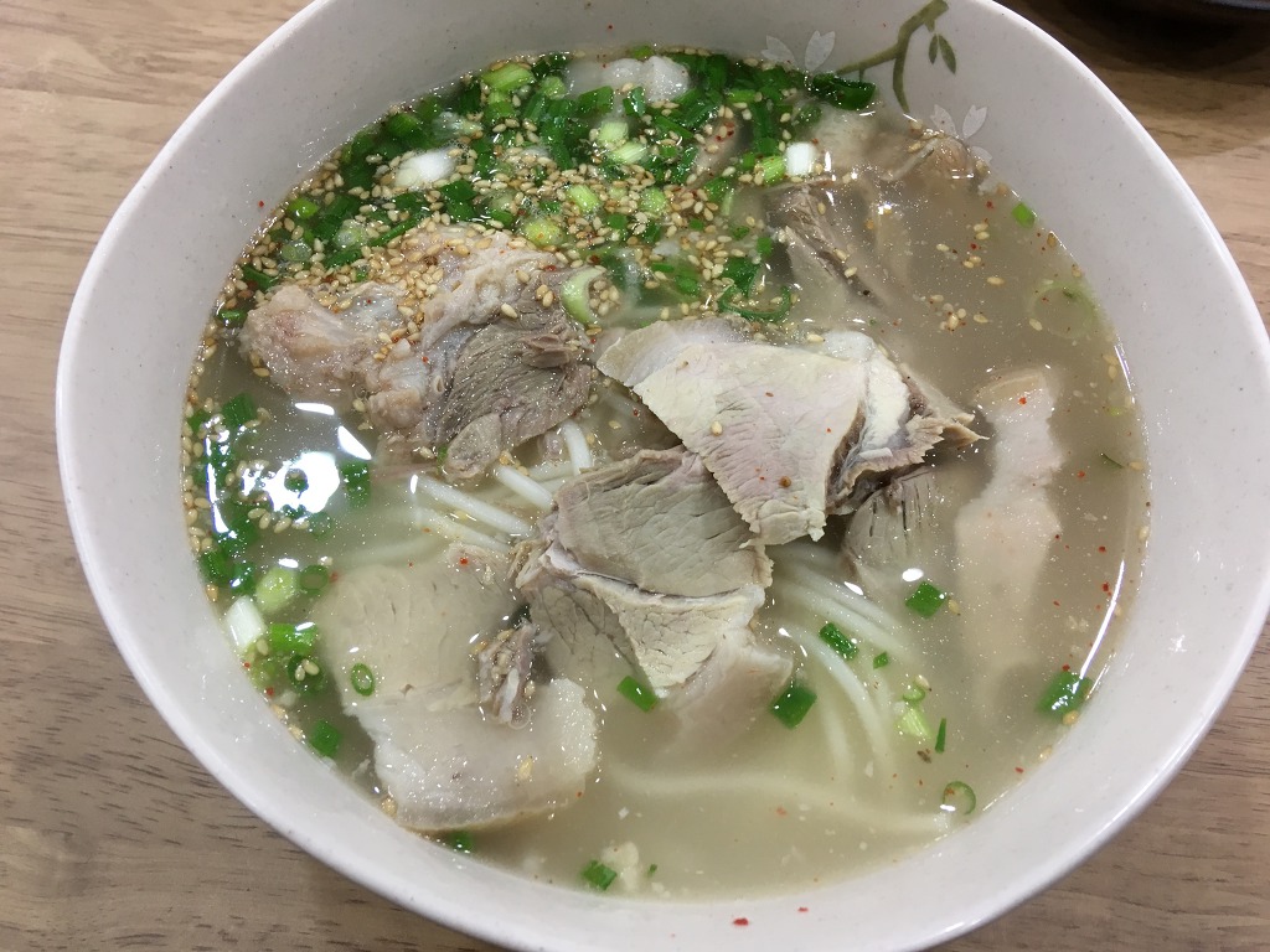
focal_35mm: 29
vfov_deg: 48.2
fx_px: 1064
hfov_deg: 61.7
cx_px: 635
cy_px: 476
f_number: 2.2
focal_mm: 4.15
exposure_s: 1/30
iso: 80
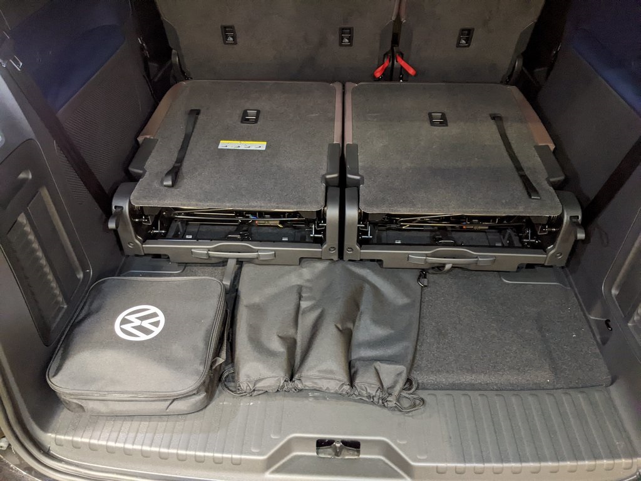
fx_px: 500
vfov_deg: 51.4
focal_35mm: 27
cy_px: 240
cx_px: 320
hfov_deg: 65.3
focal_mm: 4.44
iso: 1179
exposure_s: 1/15
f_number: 1.8
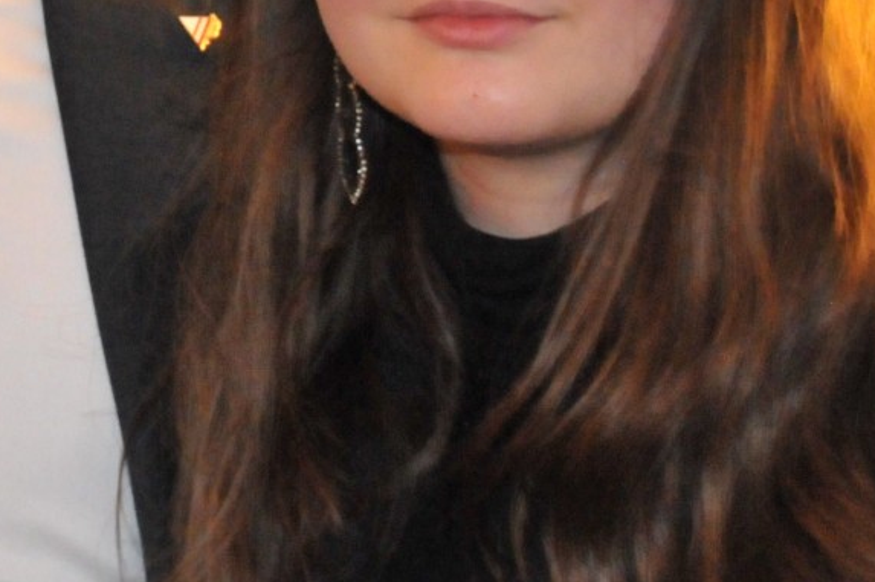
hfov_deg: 9.2
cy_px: -251
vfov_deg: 6.1
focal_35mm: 221
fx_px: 5367
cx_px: -157
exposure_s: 1/60
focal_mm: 44
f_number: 5
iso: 3200
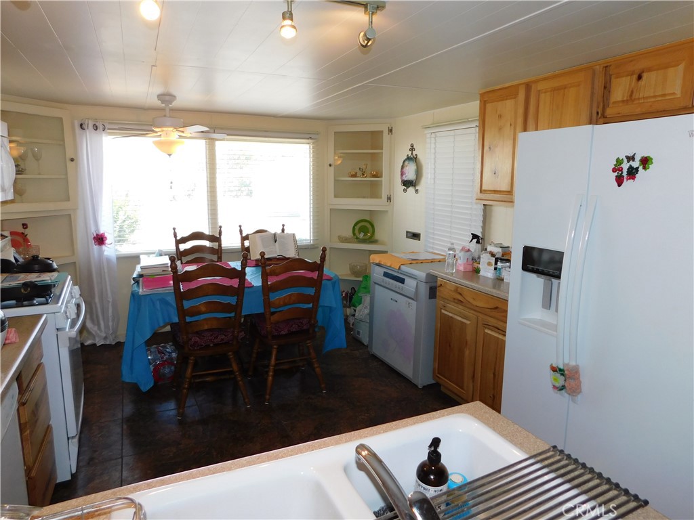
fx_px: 461
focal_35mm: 23
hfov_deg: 73.9
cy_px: 260
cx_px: 347
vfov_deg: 58.9
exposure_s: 1/80
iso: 125
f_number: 3
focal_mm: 4
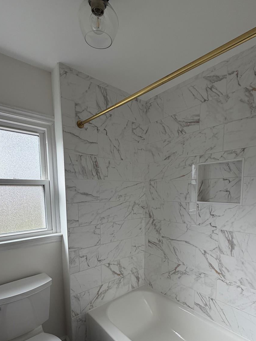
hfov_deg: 68.6
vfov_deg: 82.9
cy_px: 215
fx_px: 187
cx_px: 137
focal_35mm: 19
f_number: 2.2
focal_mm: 2.22
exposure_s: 1/121
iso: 100
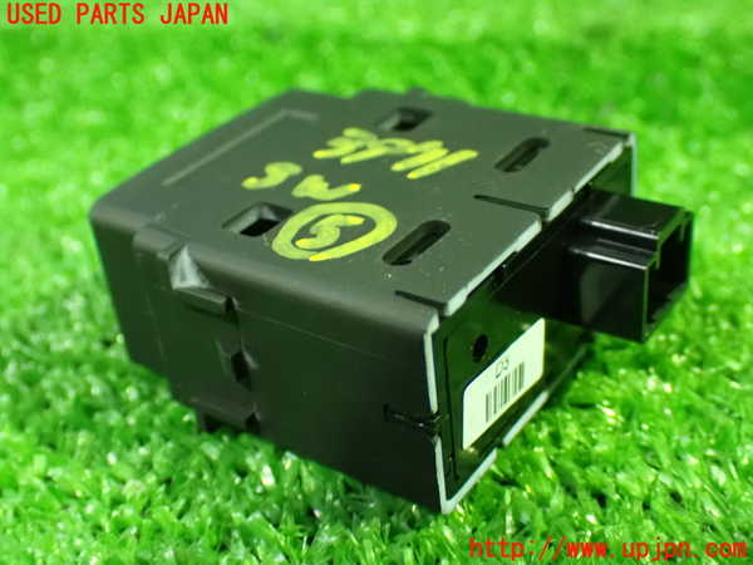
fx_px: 1022
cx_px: 376
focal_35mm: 47
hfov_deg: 40.4
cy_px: 282
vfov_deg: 30.9
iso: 1600
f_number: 3.1
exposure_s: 1/25
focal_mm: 8.4
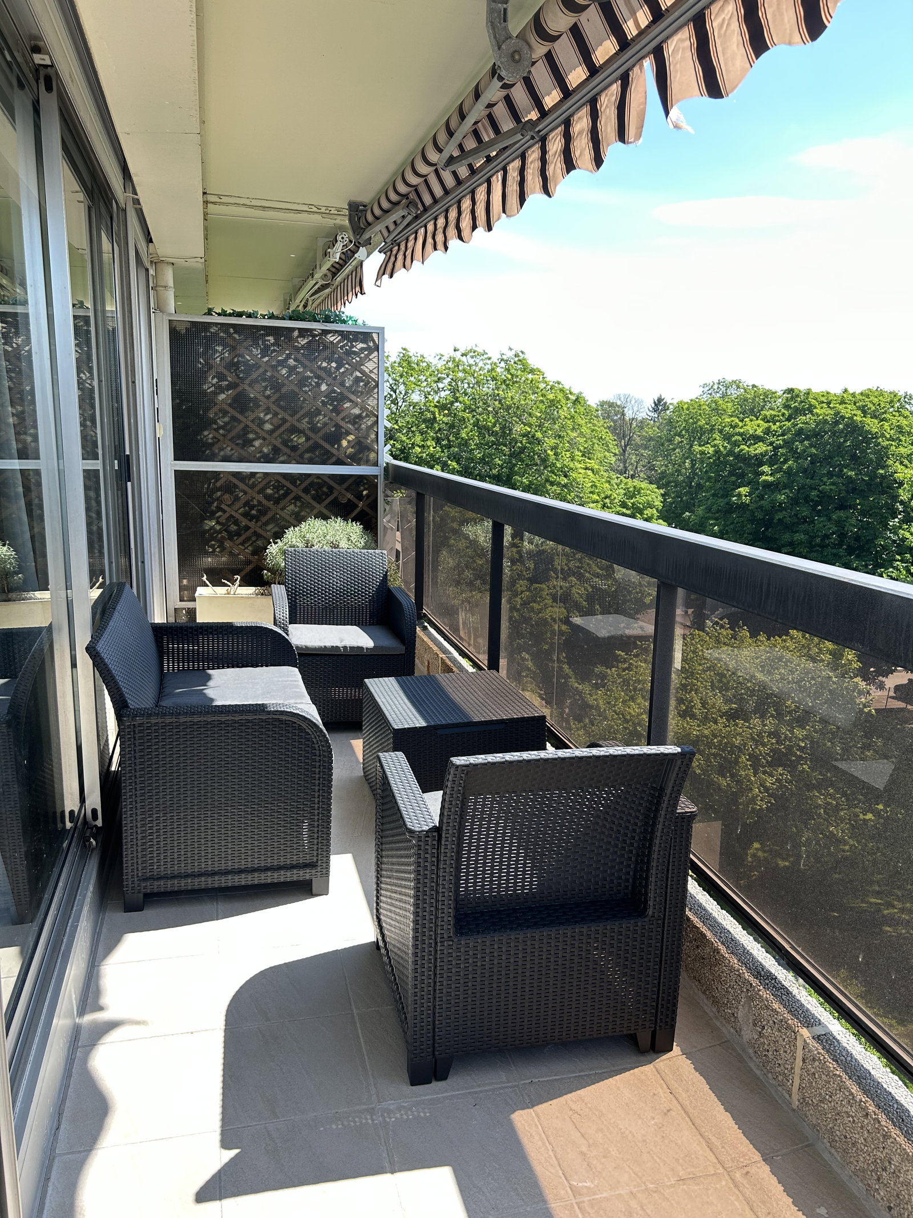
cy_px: 609
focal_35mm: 26
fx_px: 914
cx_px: 456
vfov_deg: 67.3
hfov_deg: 53.1
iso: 50
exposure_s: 1/509
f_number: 1.5
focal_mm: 5.7
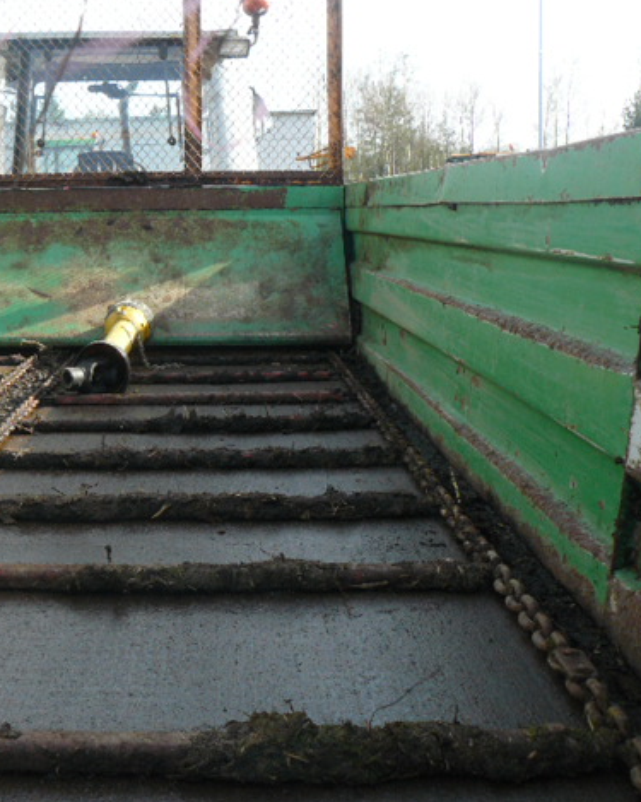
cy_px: 400
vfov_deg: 38.8
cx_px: 116
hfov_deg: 30.6
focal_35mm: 48
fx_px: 1139
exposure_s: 1/160
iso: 100
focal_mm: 6
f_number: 4
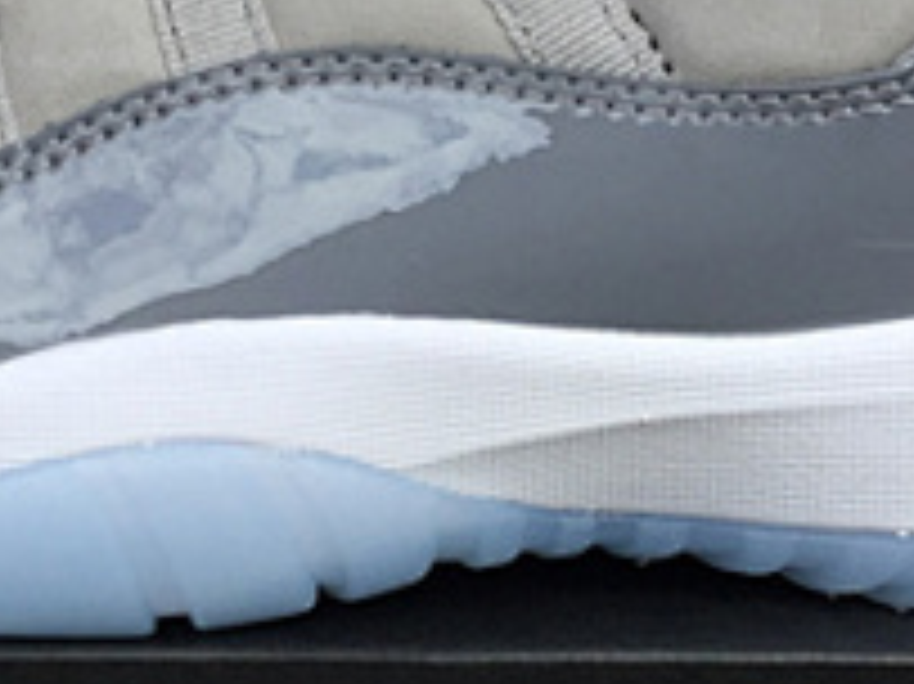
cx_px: 315
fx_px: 3219
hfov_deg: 16.1
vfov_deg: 12.1
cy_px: 374
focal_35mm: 122
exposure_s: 1/348
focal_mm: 3.3
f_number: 2.4
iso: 25
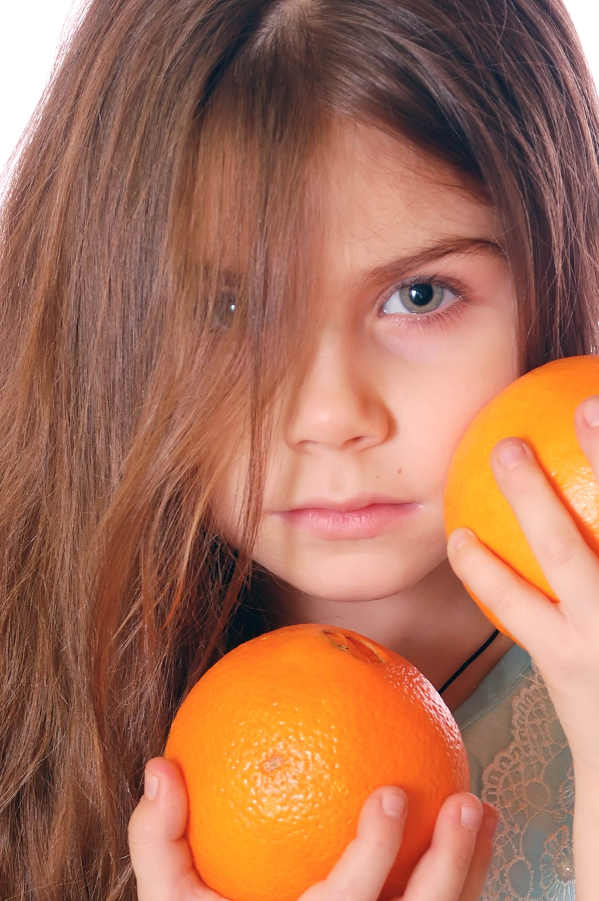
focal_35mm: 128
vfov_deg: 16.1
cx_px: 300
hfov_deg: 10.7
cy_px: 450
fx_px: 3188
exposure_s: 1/125
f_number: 7.1
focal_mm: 85
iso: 200
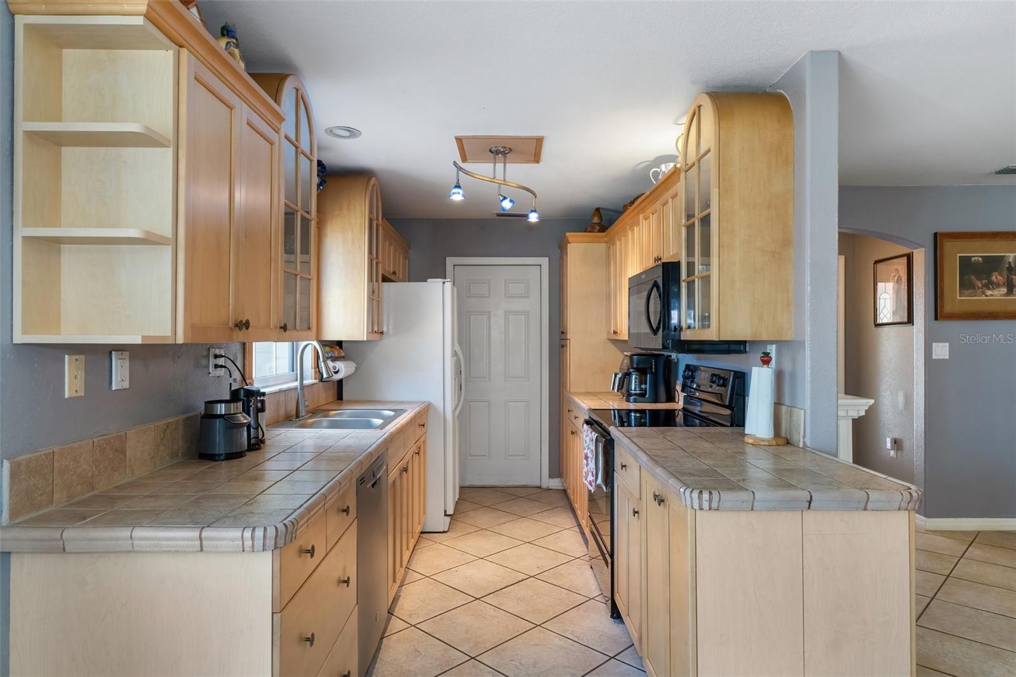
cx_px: 508
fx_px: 593
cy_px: 338
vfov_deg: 59.5
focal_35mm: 21
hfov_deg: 81.2
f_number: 8
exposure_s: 1/4
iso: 1000
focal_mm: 14
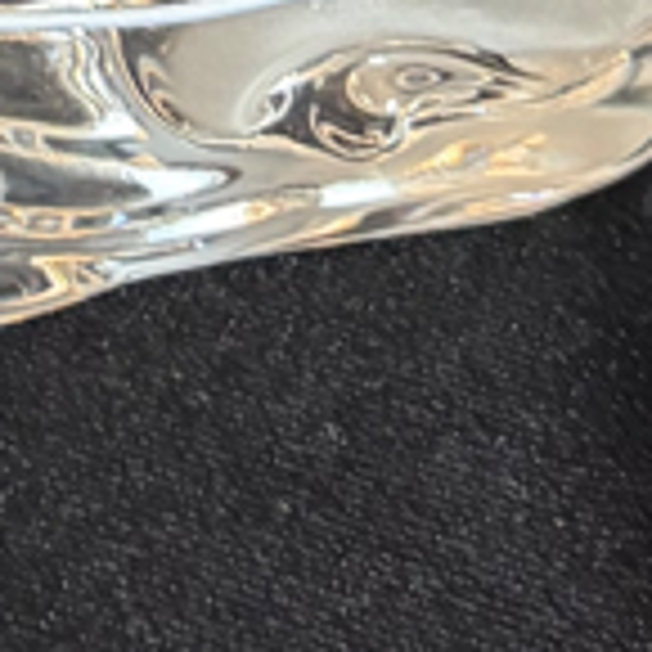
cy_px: -760
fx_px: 4049
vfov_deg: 8.6
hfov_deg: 9.1
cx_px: -202
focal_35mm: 190
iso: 400
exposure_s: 1/40
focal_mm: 5.96
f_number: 1.6
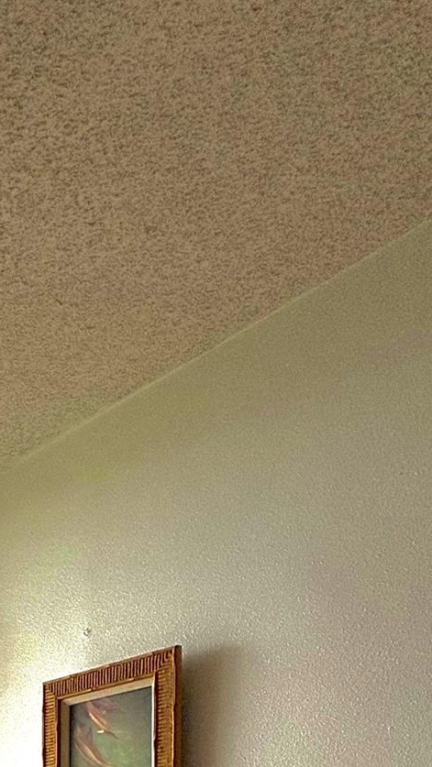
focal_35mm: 42
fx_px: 855
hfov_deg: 20.5
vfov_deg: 37.0
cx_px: -335
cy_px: 918
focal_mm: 2.22
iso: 50
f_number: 2.2
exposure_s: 1/889
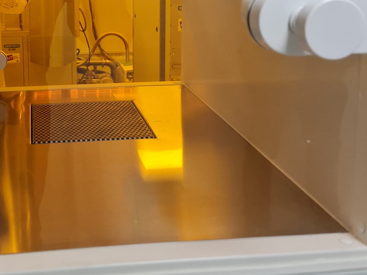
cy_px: 17
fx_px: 509
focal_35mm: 48
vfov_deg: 28.8
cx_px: 77
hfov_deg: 38.3
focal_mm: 7
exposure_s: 1/100
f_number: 1.8
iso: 250
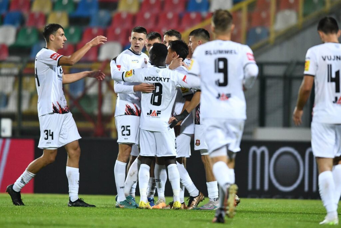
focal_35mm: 400
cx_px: 170
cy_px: 114
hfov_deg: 5.2
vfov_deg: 3.4
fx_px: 3791
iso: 2000
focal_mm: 400
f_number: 2.8
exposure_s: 1/1600
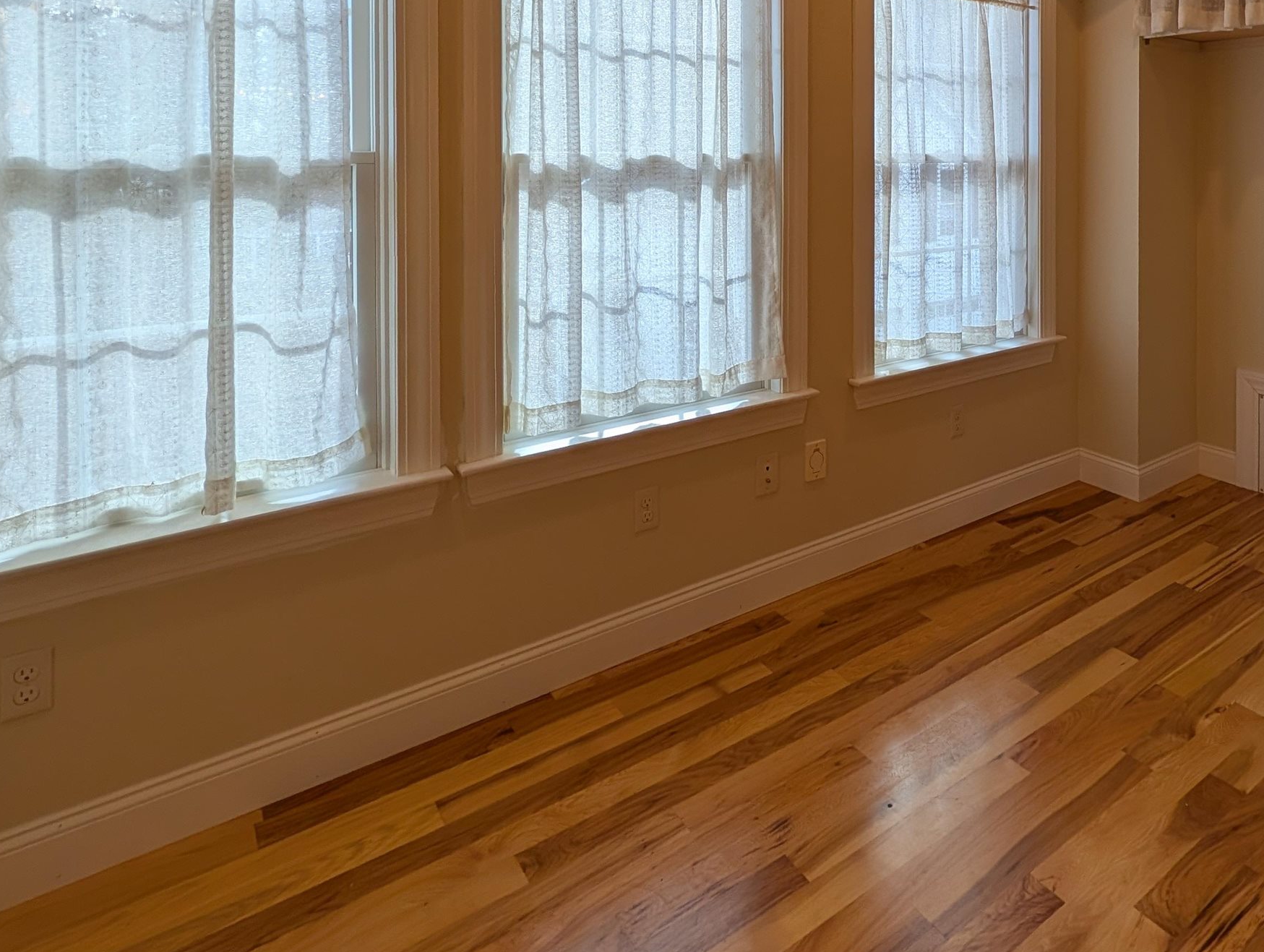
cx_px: 855
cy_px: 168
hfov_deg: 76.1
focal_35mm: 21
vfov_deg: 57.9
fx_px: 768
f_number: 1.7
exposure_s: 1/120
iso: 57
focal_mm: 2.02
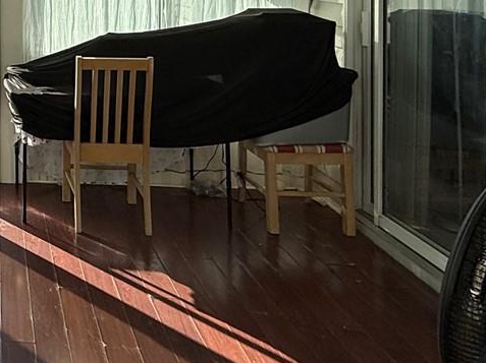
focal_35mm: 47
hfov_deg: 33.6
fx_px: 659
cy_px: -41
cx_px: -84
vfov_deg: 28.0
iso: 50
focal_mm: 2.22
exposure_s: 1/1033
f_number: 2.2
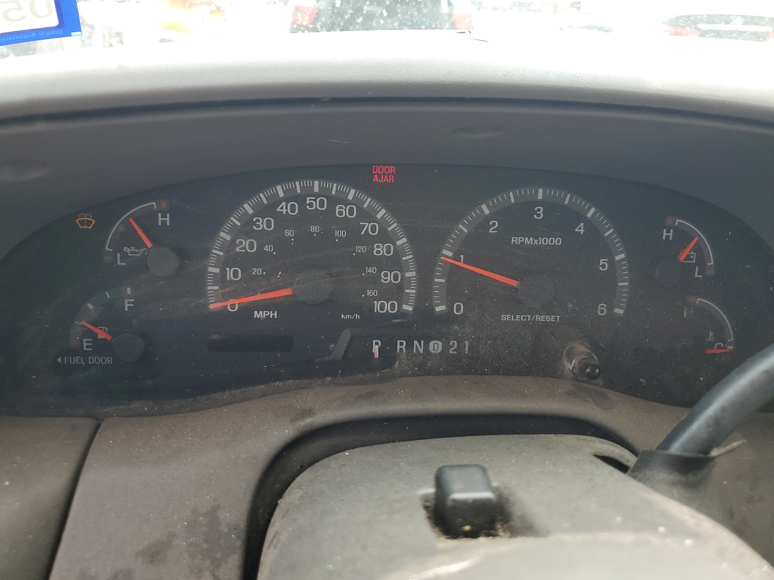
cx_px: 387
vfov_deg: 53.1
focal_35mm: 26
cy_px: 290
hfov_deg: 67.3
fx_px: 581
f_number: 1.5
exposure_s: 1/294
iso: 50
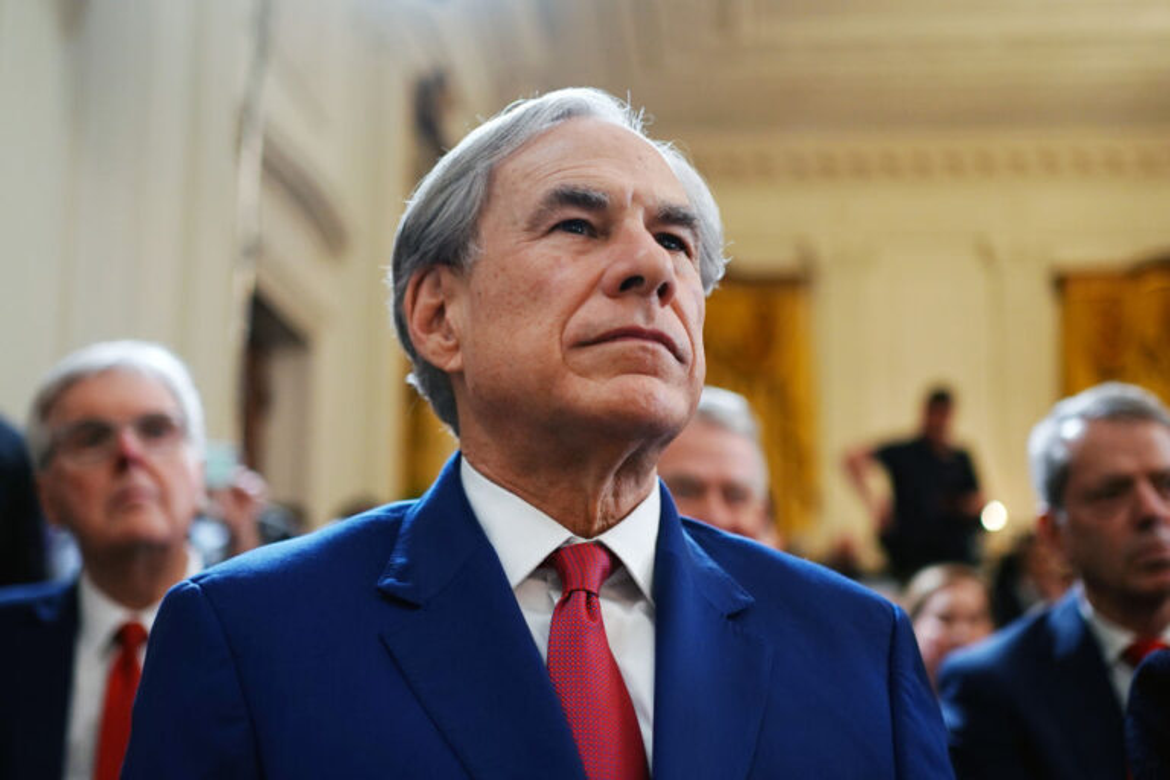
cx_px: 585
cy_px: 390
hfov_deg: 38.2
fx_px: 1690
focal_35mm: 52
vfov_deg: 26.0
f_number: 1.8
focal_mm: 35
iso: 1000
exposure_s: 1/320
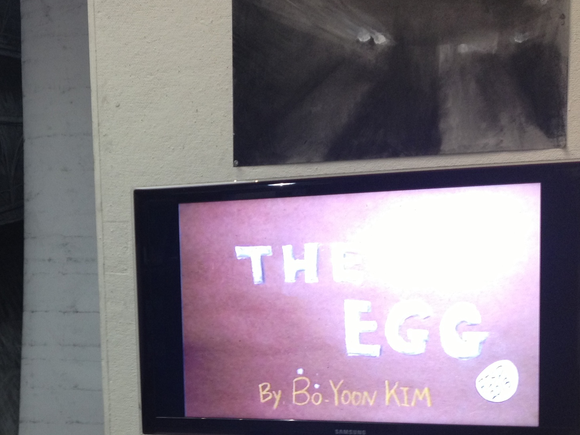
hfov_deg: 31.3
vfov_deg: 24.1
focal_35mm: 60
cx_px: 107
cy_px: 344
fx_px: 1005
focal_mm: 4.28
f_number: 2.4
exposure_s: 1/20
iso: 100
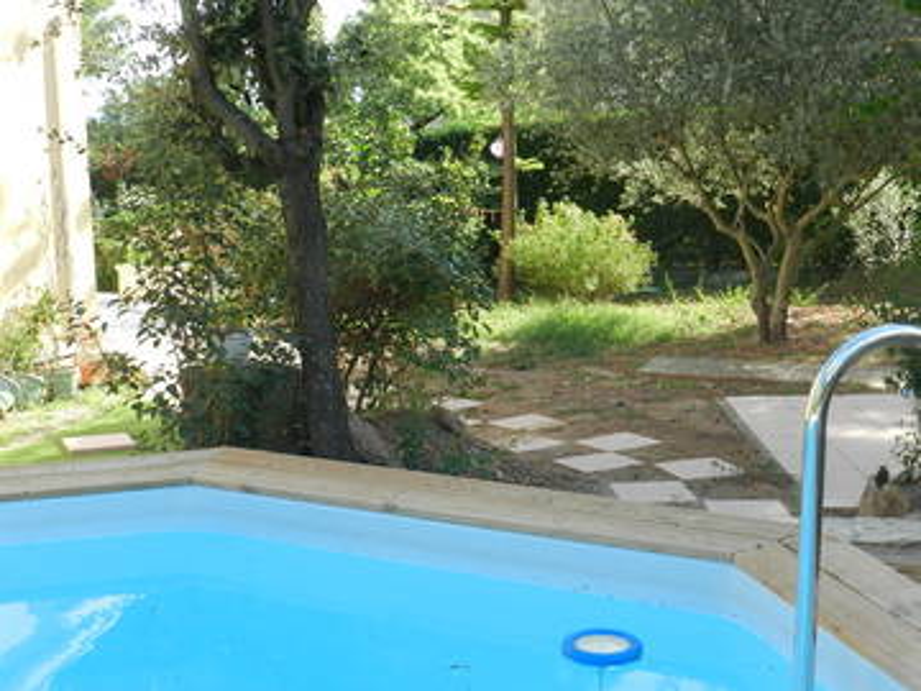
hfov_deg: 36.2
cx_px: 460
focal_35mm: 53
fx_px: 1410
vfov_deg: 27.5
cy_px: 346
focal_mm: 9.4
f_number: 4.4
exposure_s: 1/200
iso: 160
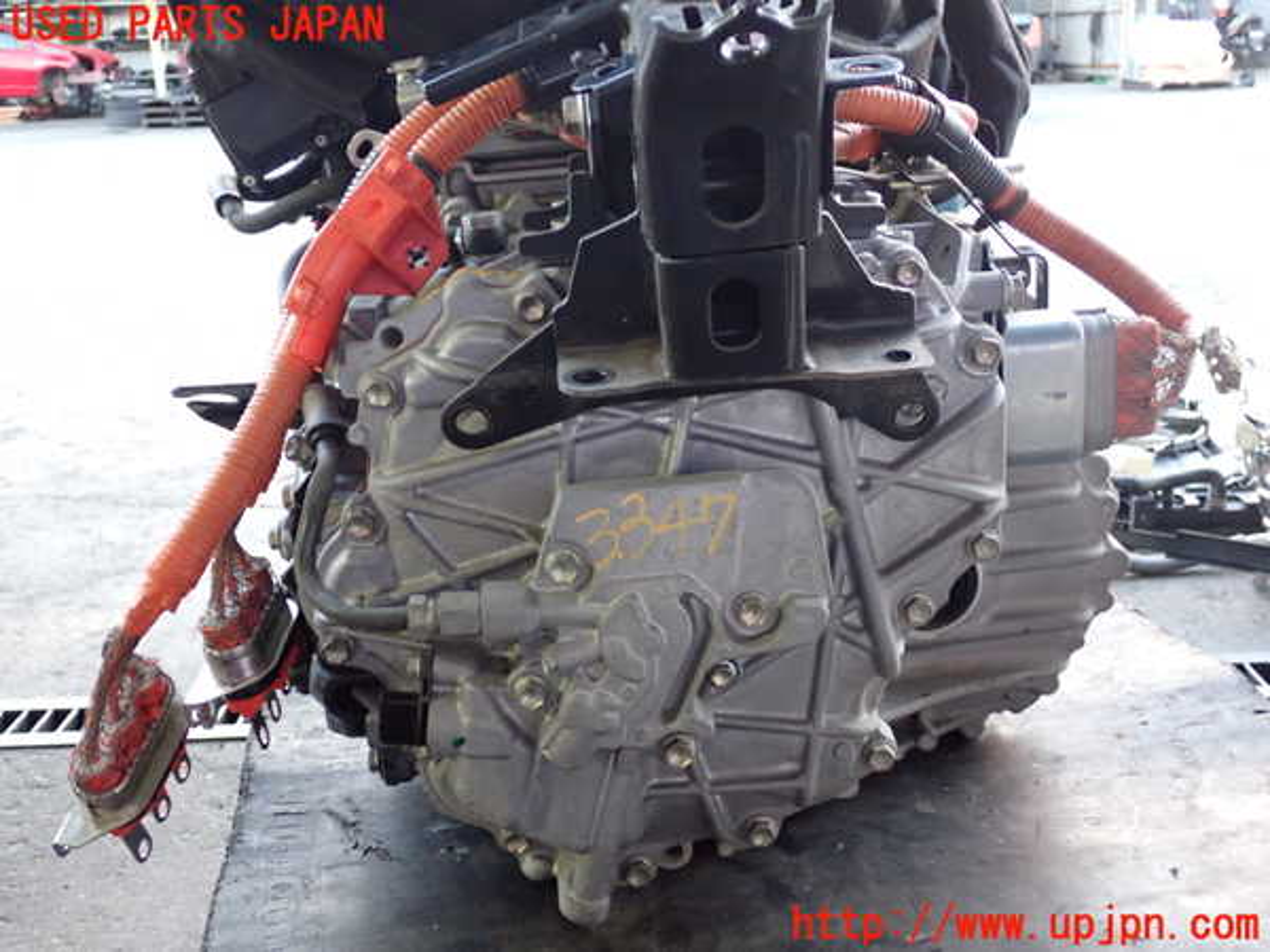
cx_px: 635
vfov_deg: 37.7
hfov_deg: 49.0
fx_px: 1394
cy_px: 476
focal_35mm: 38
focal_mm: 6.83
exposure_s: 1/30
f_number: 2.7
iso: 800
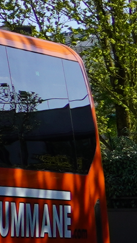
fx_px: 1774
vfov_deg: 7.8
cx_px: -754
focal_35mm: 275
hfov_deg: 3.6
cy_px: 18
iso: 100
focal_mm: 19
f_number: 10
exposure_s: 1/160
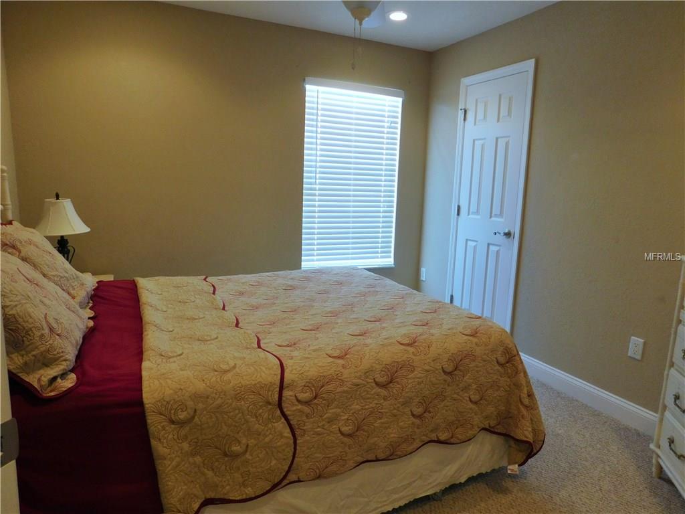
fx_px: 455
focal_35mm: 23
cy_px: 257
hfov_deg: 73.9
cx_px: 342
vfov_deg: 58.9
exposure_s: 1/30
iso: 160
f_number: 3
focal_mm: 4
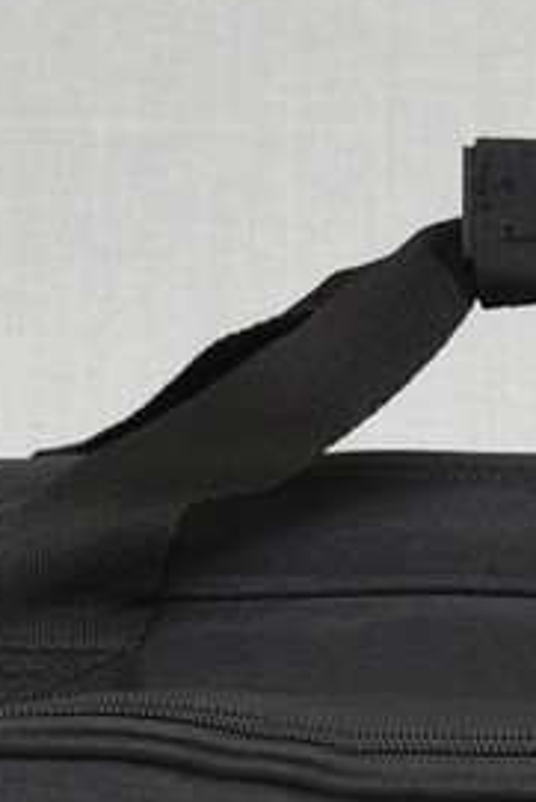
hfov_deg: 5.4
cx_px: 643
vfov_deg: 8.0
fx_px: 5687
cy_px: 1036
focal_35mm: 255
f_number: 5.6
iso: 100
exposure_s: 1/60
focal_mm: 36
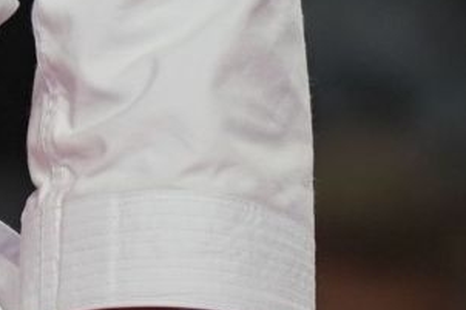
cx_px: -344
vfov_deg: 0.4
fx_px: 46301
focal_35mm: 3579
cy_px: -600
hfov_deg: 0.6
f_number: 2.8
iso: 500
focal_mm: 400
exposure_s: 1/400
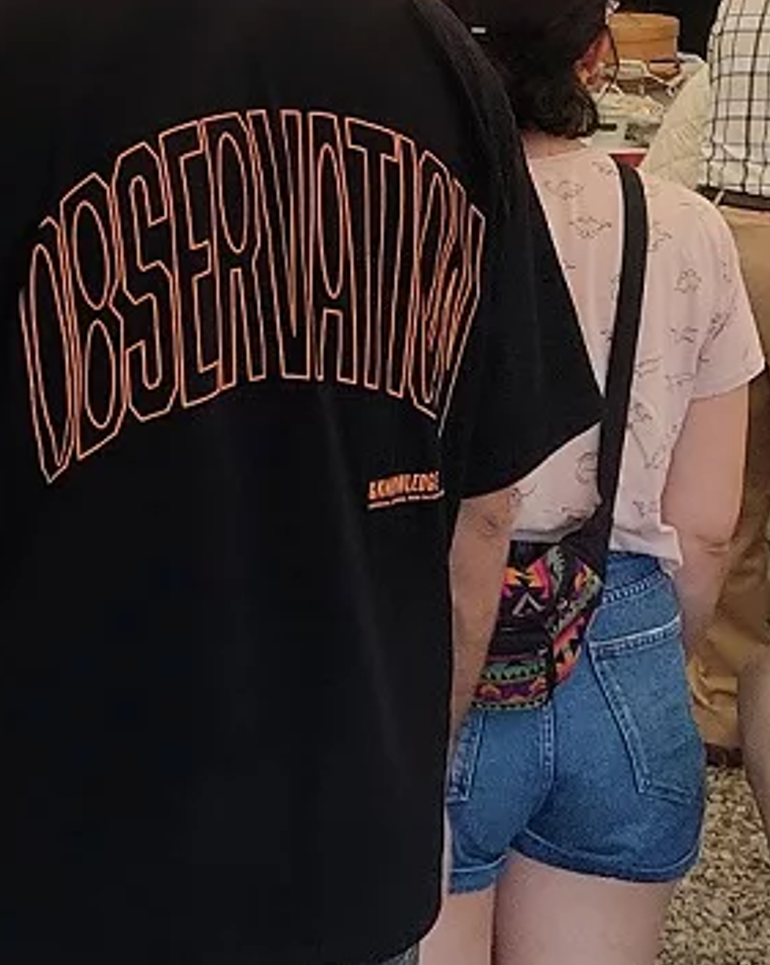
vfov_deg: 18.5
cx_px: -123
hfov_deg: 14.8
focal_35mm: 101
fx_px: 2881
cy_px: -25
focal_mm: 4.74
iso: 101
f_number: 1.79
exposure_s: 1/100
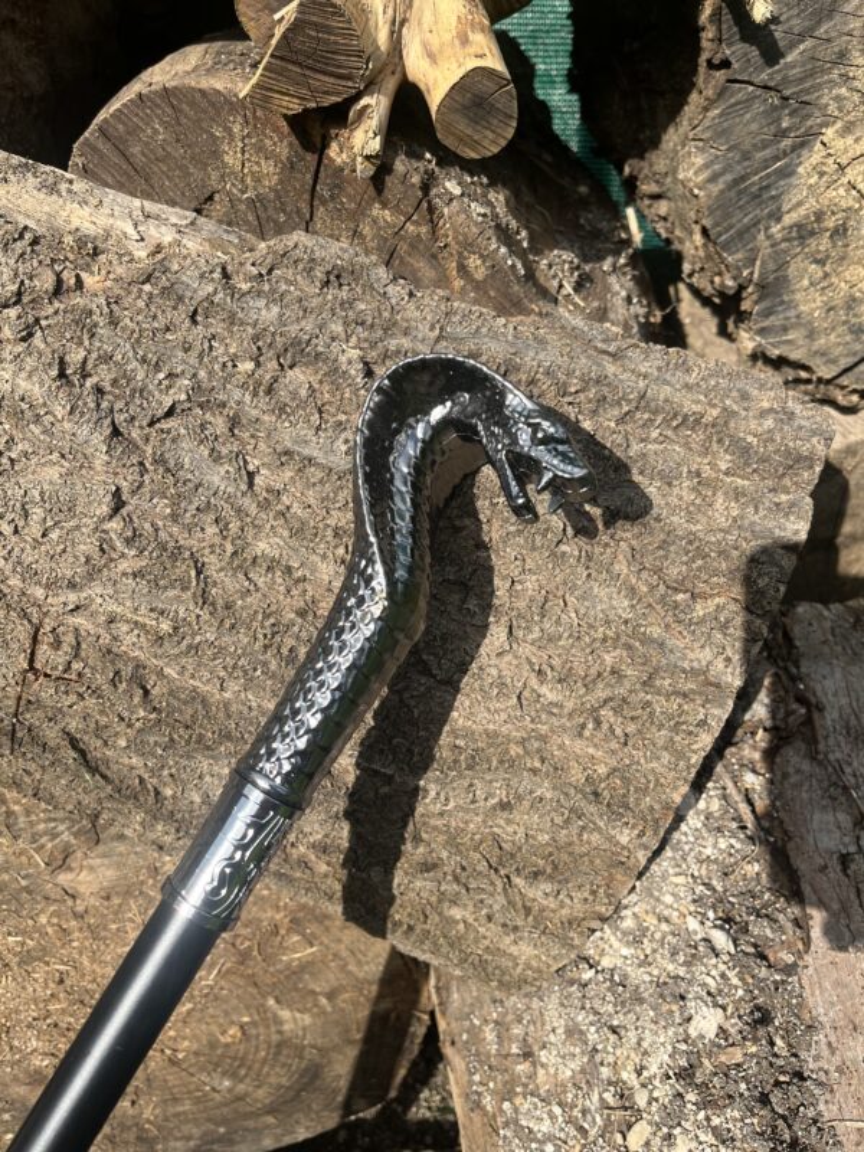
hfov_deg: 53.1
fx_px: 865
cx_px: 432
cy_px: 576
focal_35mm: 26
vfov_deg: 67.3
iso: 50
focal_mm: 5.1
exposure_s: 1/2632
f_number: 1.6
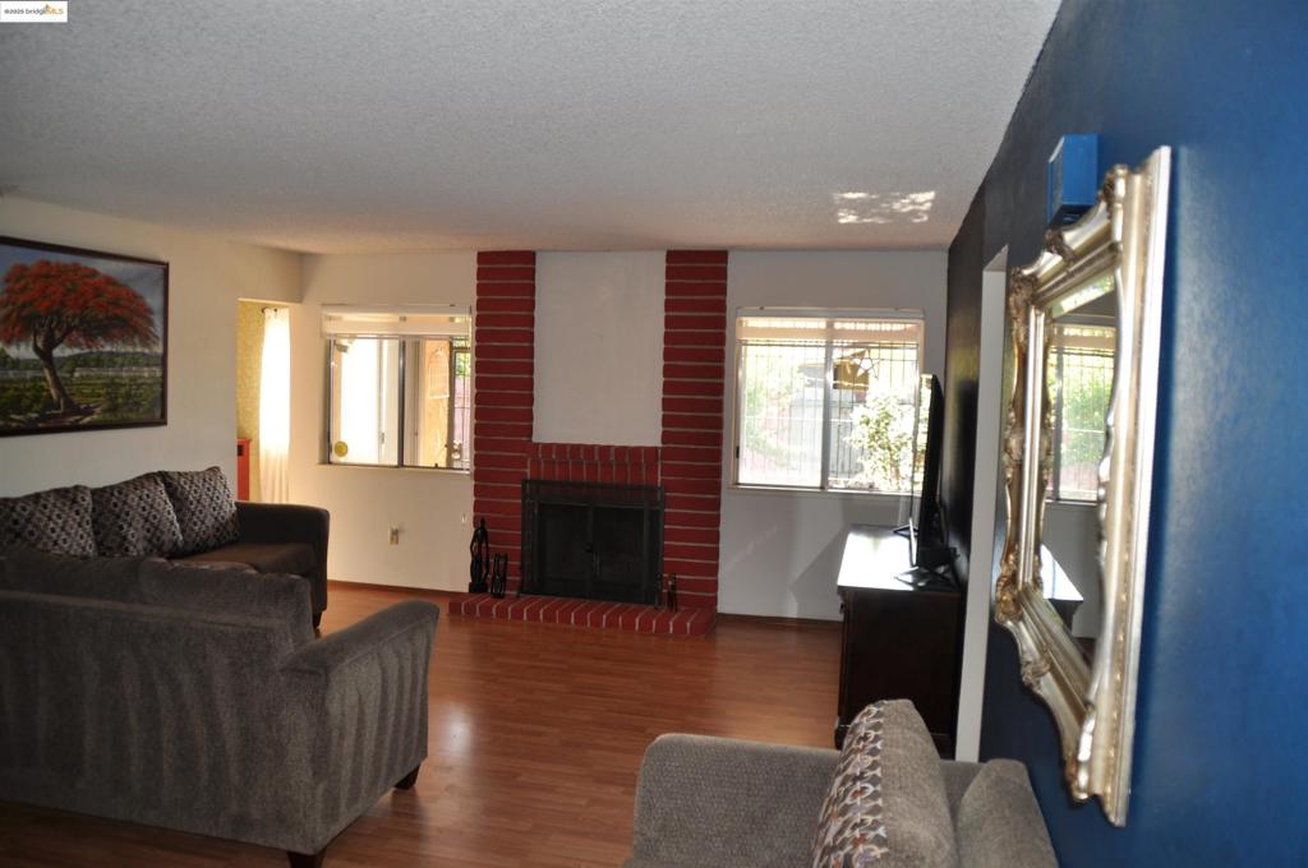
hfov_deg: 67.4
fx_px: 980
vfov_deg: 47.8
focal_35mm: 27
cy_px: 434
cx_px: 654
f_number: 3.5
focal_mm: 18
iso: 200
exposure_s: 1/60
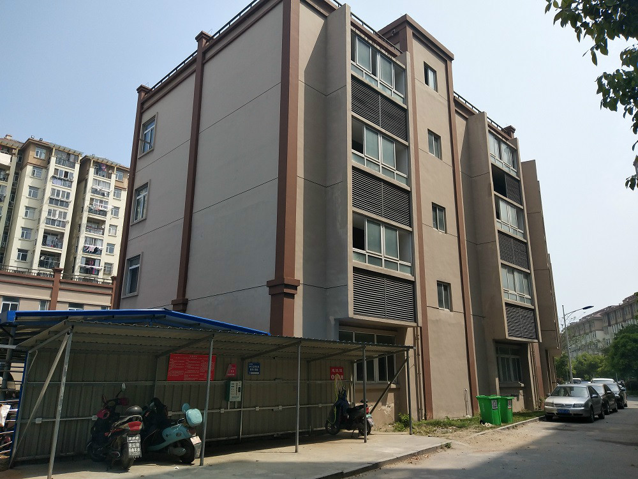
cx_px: 319
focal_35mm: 26
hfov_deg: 67.3
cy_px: 240
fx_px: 479
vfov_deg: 53.1
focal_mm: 3.88
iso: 64
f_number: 2
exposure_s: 1/1464
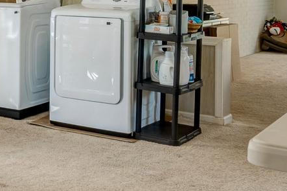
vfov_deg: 17.8
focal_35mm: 74
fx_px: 590
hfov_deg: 24.7
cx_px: -57
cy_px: -15
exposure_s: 1/100
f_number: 8
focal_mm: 16
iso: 1250
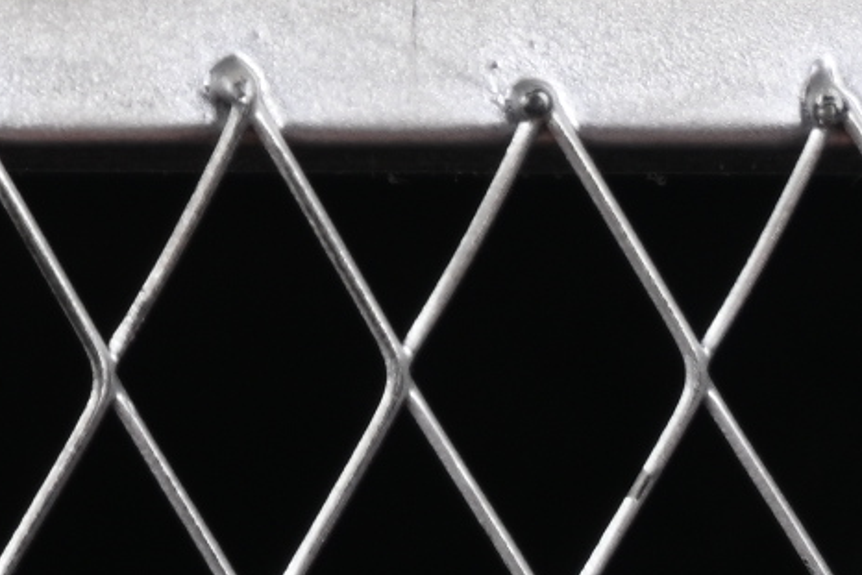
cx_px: -1567
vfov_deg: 3.0
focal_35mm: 448
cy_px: -1102
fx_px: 10730
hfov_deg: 4.4
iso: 160
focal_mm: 50
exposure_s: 1/60
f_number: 6.3
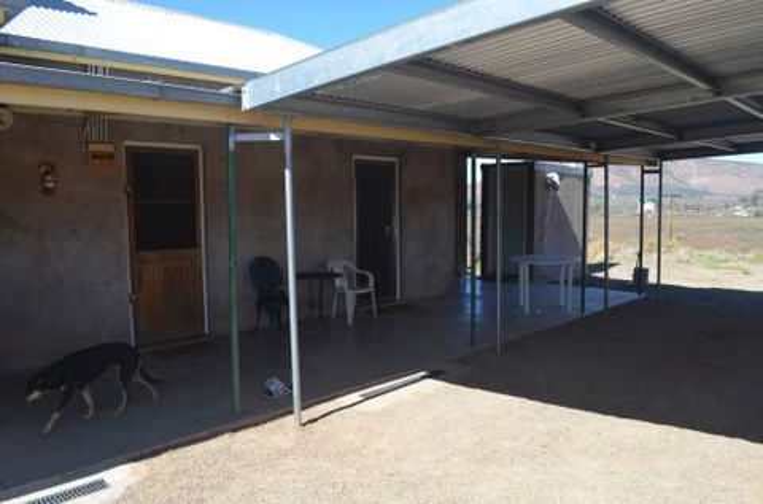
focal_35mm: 27
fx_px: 571
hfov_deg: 67.5
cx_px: 382
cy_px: 252
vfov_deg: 47.7
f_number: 7.1
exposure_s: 1/200
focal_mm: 18
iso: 200
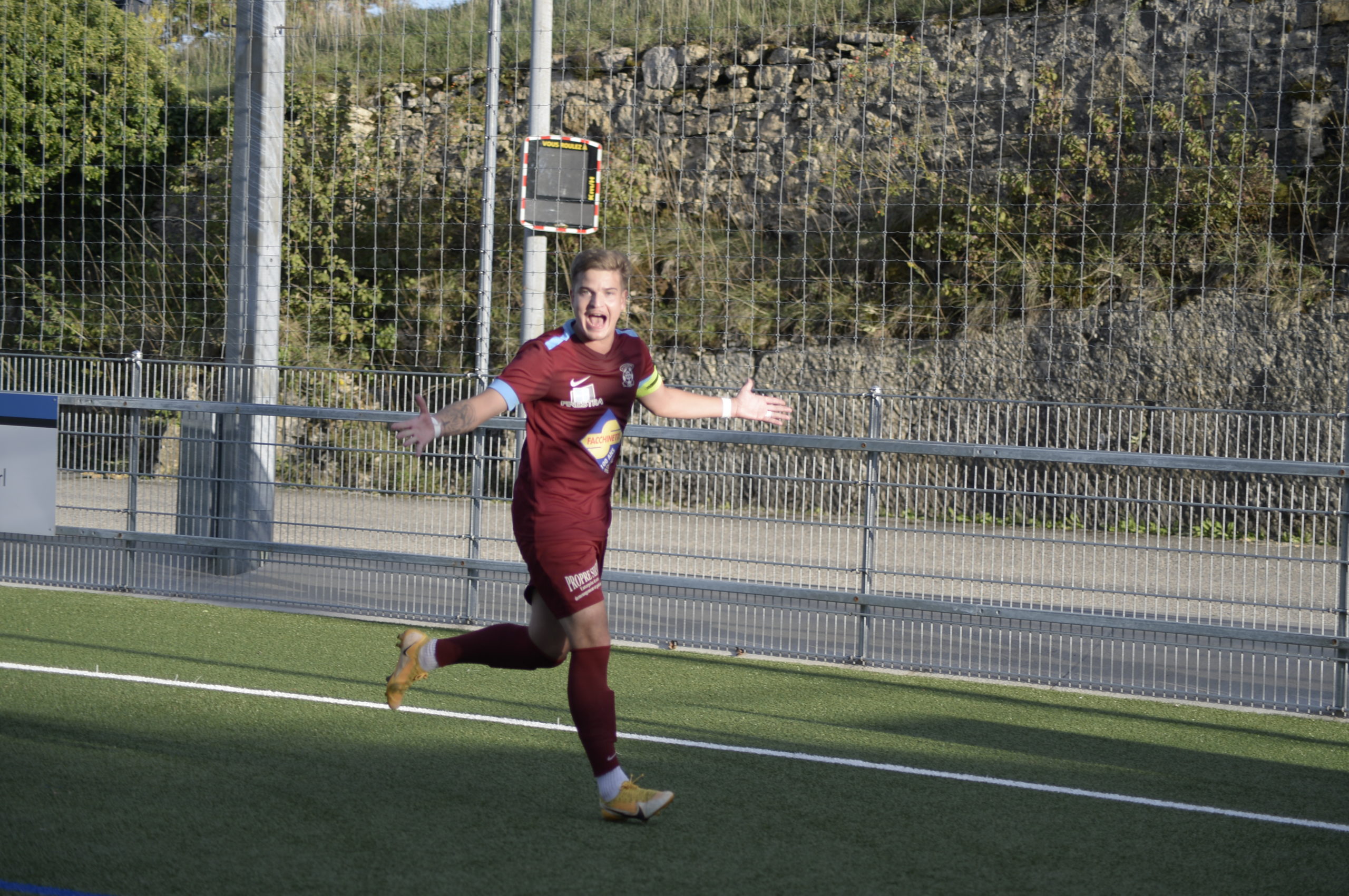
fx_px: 4342
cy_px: 448
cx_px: 674
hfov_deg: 17.7
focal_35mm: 116
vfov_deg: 11.8
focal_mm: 116
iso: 160
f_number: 4.2
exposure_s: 1/640
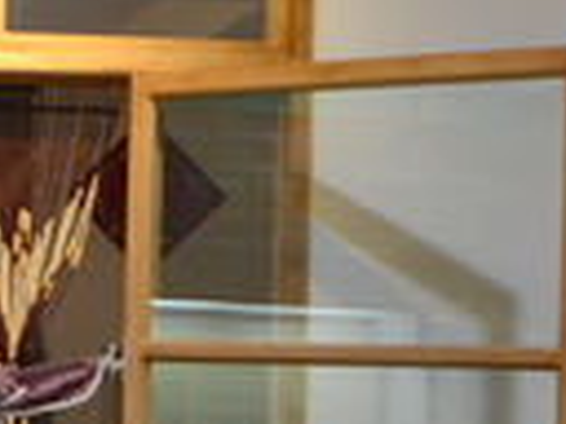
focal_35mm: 141
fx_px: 2305
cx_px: -298
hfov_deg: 13.2
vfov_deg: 10.5
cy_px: 311
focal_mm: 18
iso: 400
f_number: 4
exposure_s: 1/15
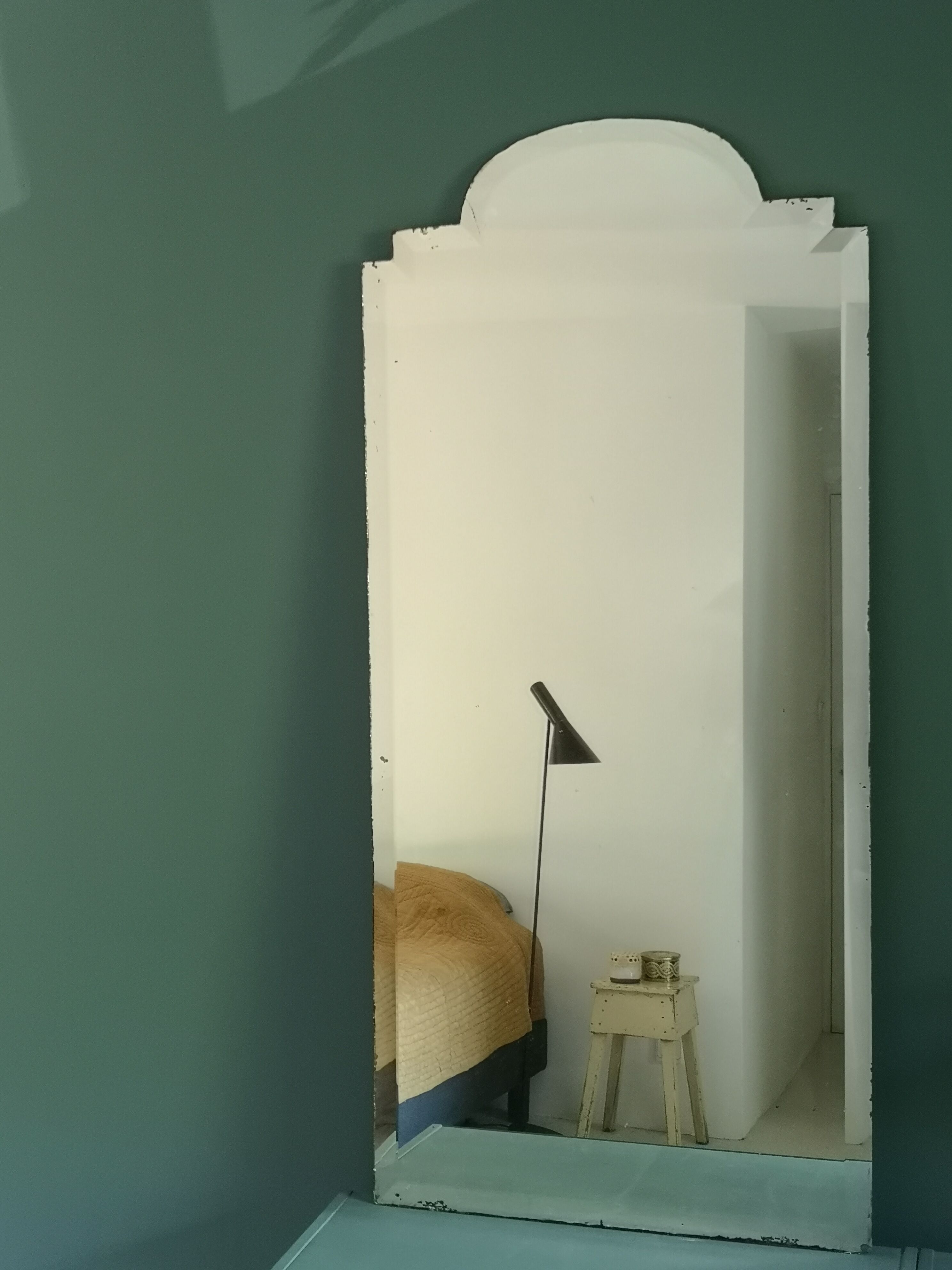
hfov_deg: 31.5
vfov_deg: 41.2
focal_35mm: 46
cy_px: 635
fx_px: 1687
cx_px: 476
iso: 400
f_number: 1.8
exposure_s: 1/33.3
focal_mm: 3.95
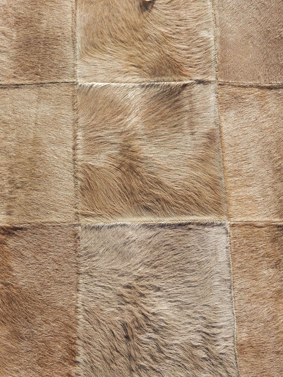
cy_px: 153
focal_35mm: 68
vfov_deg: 28.5
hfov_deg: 21.5
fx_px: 741
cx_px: 97
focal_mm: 9
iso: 125
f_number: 4.5
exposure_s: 1/400
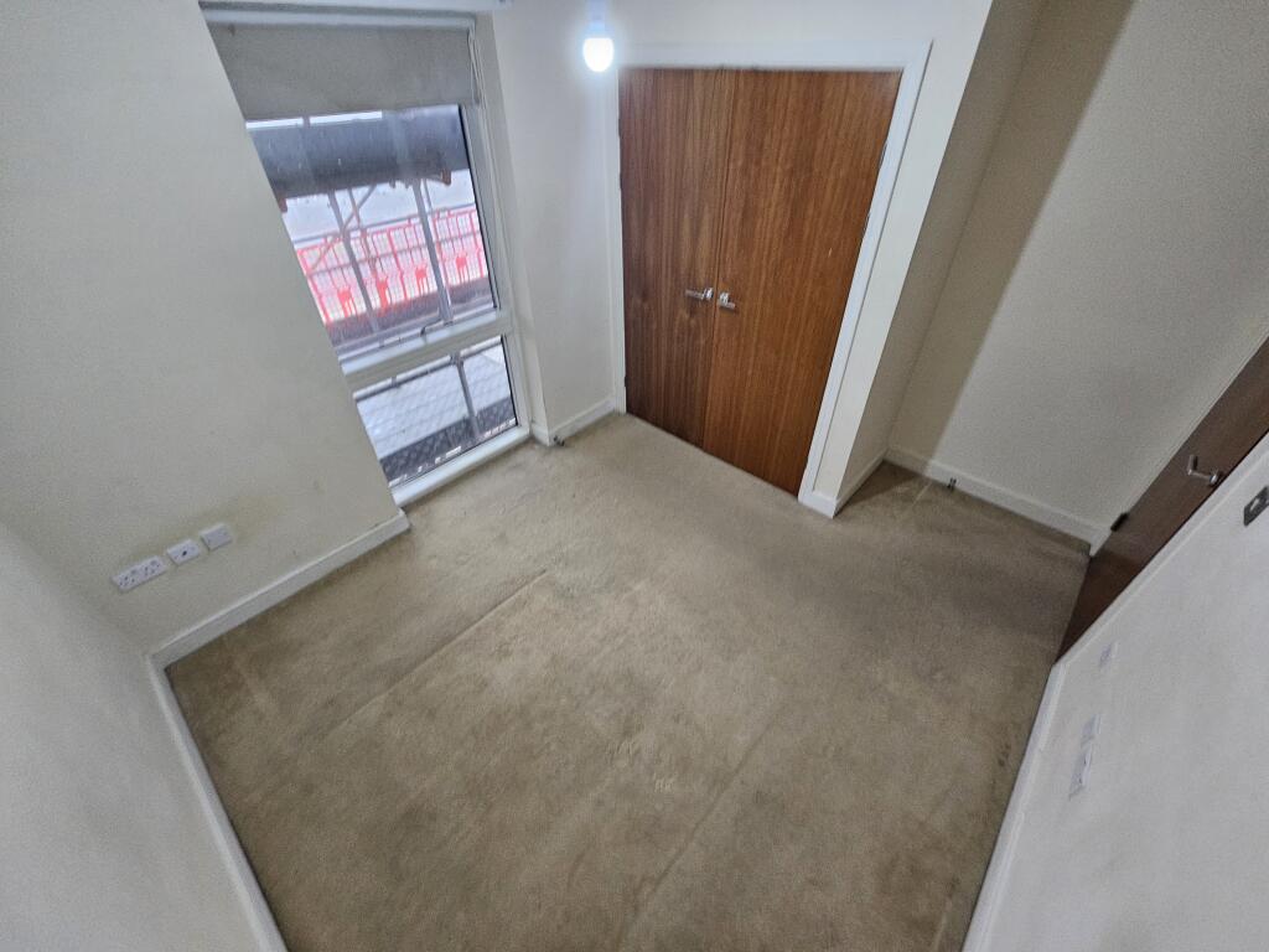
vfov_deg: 89.9
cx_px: 634
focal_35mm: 13
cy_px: 476
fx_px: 477
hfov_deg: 106.2
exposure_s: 1/33
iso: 400
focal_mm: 2.2
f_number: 2.2
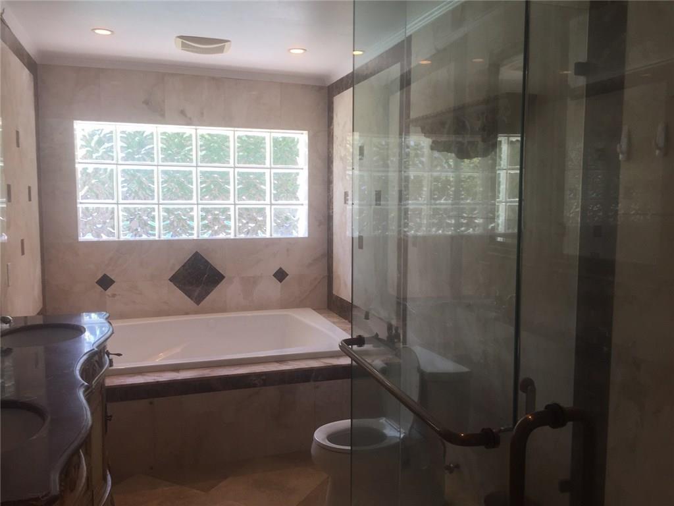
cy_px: 253
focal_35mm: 29
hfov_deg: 61.7
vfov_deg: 48.2
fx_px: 565
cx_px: 337
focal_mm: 4.15
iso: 40
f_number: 2.2
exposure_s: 1/60
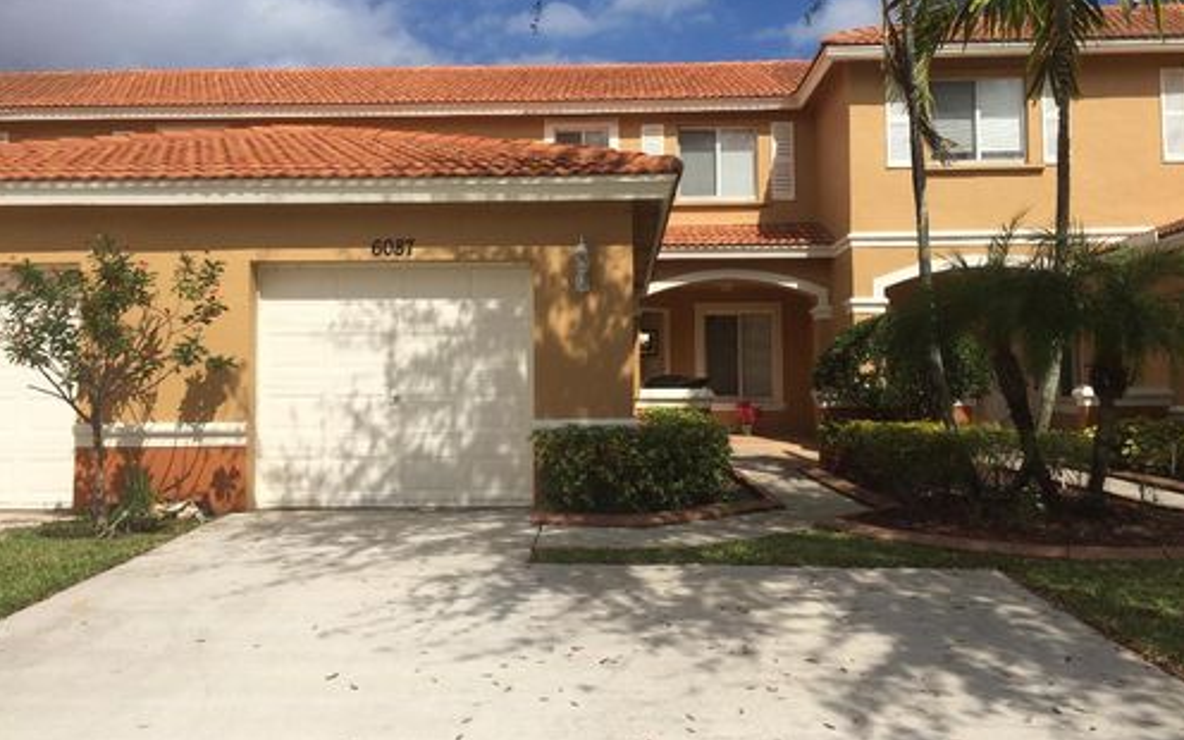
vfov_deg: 40.5
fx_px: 1000
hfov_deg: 61.2
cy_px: 319
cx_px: 592
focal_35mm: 31
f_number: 2.2
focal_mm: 4.15
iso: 32
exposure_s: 1/5128
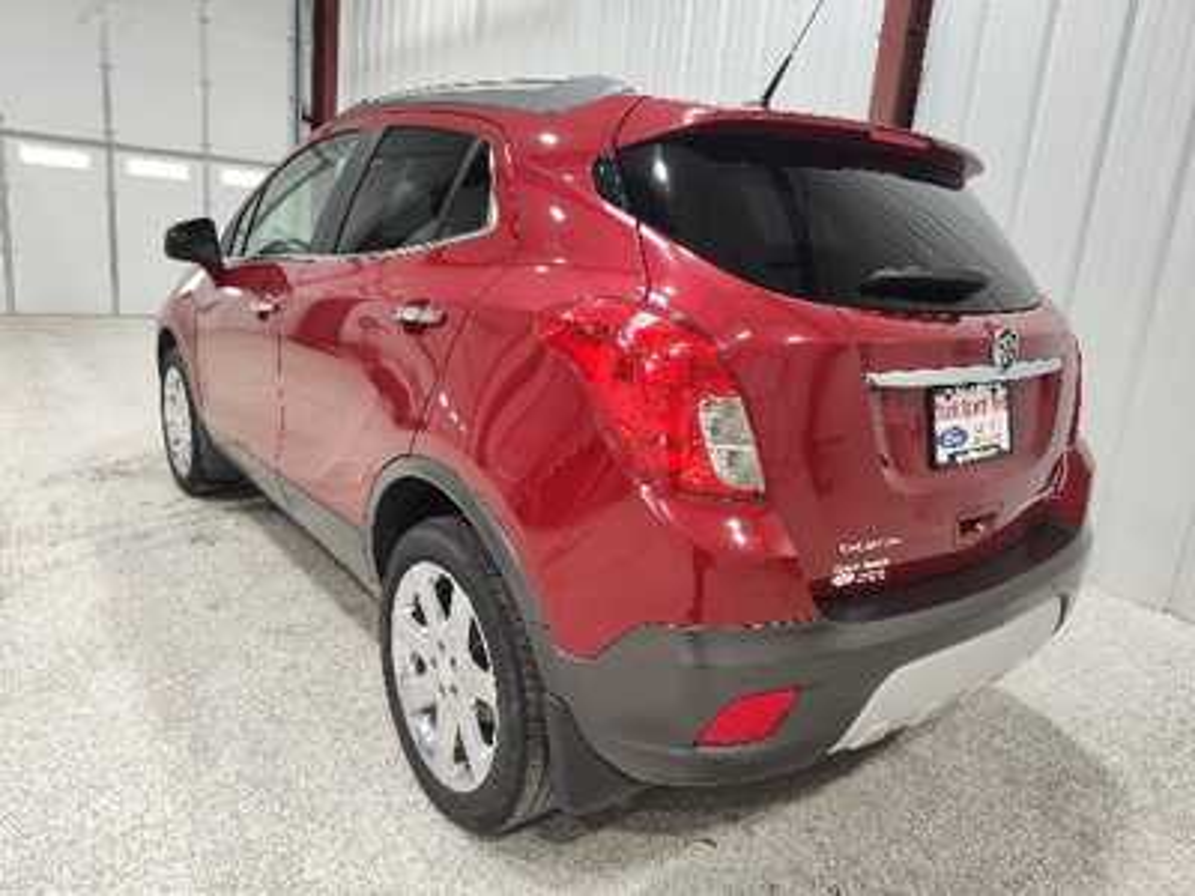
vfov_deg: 58.9
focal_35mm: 23
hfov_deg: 73.9
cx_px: 598
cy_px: 448
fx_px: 794
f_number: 1.8
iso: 160
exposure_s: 1/120
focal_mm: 5.56
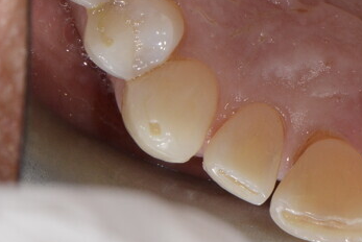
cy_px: -19
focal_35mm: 272
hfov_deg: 7.5
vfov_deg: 5.0
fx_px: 2737
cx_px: 393
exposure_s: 1/250
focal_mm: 105
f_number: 29
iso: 2500
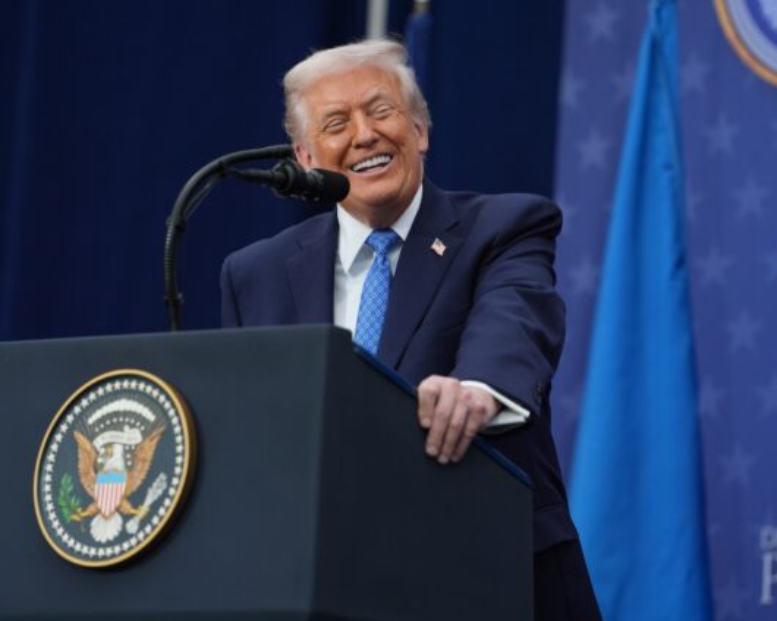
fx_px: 3909
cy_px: 311
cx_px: 352
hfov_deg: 11.3
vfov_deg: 9.1
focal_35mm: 170
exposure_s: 1/400
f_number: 2.8
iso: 800
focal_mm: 150
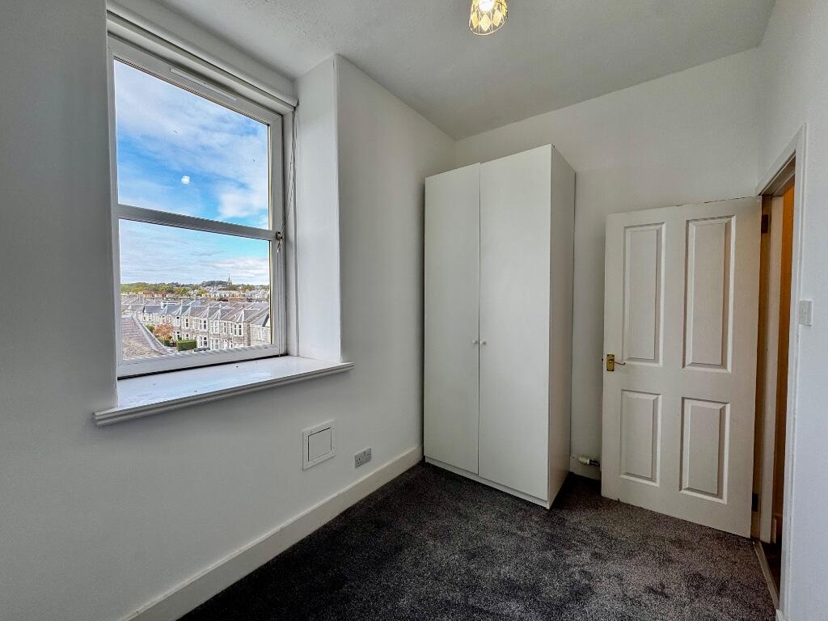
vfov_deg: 85.7
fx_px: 335
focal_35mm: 14
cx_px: 414
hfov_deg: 102.1
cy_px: 310
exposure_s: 1/176
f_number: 2.2
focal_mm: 2.22
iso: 40
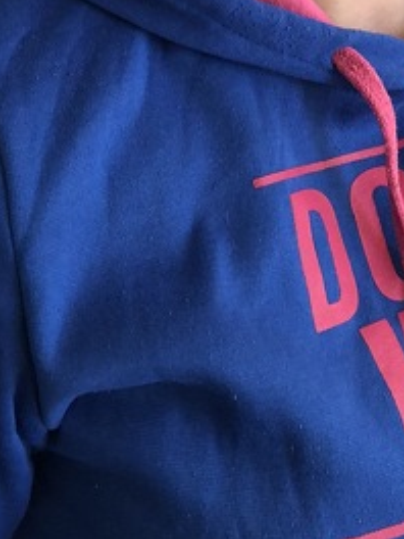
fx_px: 1323
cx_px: 331
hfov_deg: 17.2
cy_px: -169
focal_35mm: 85
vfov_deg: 20.9
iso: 25
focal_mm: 4
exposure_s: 1/30
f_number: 1.8
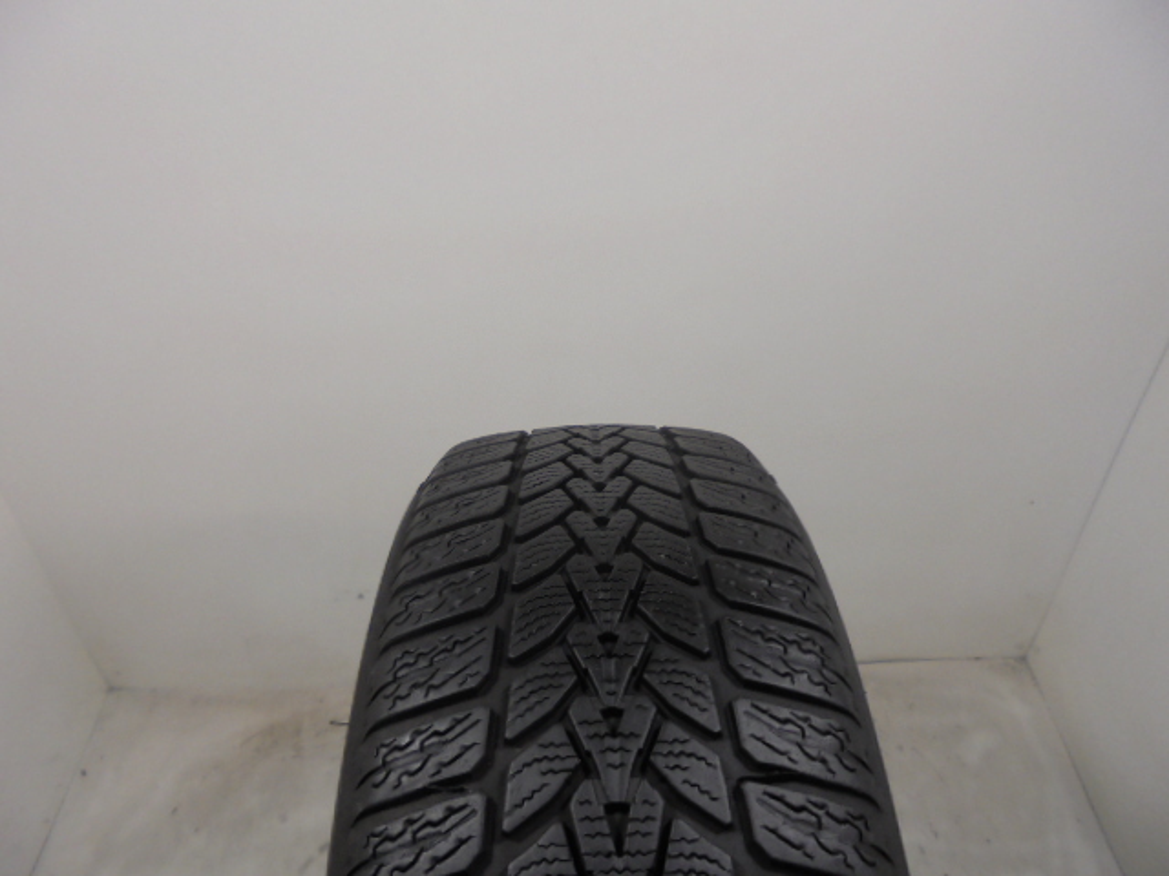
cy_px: 438
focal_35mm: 26
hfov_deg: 67.3
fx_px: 878
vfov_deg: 53.1
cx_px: 584
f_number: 3.5
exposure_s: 1/30
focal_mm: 4.6
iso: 100
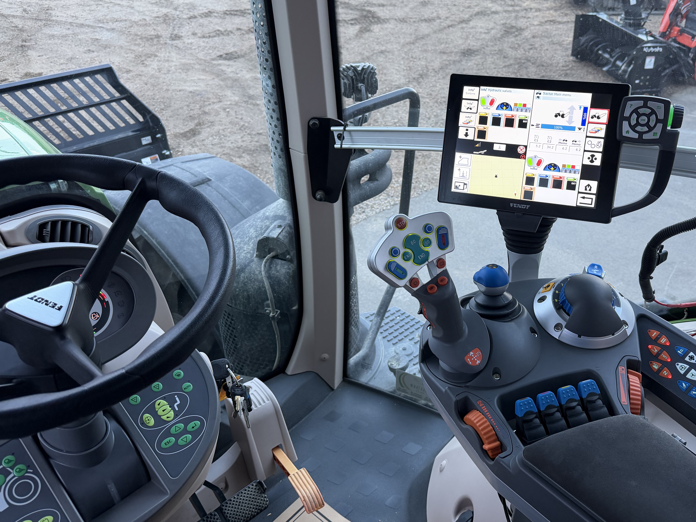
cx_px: 420
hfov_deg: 57.9
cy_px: 224
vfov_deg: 45.3
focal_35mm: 31
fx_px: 623
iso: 200
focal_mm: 6.76
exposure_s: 1/121
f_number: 1.78
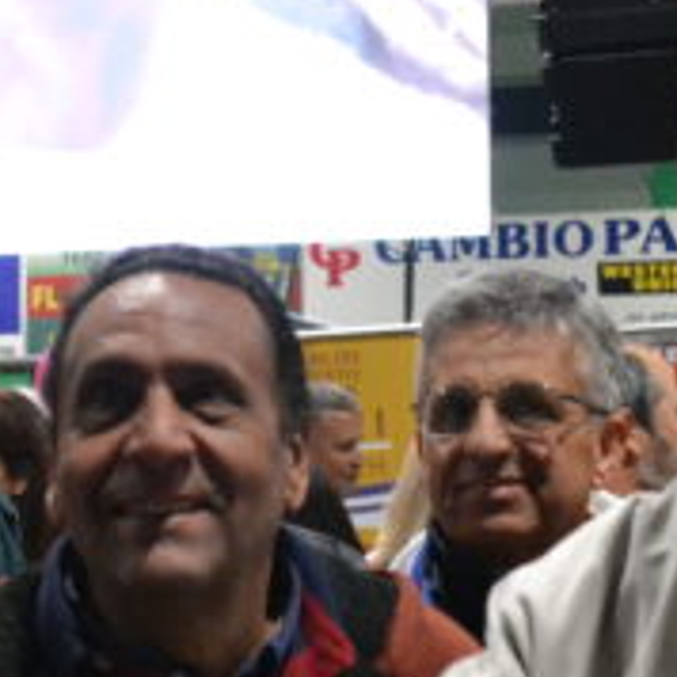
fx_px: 2854
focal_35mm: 129
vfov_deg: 13.5
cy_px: 319
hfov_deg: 13.5
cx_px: 327
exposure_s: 1/80
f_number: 4
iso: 3200
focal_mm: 24
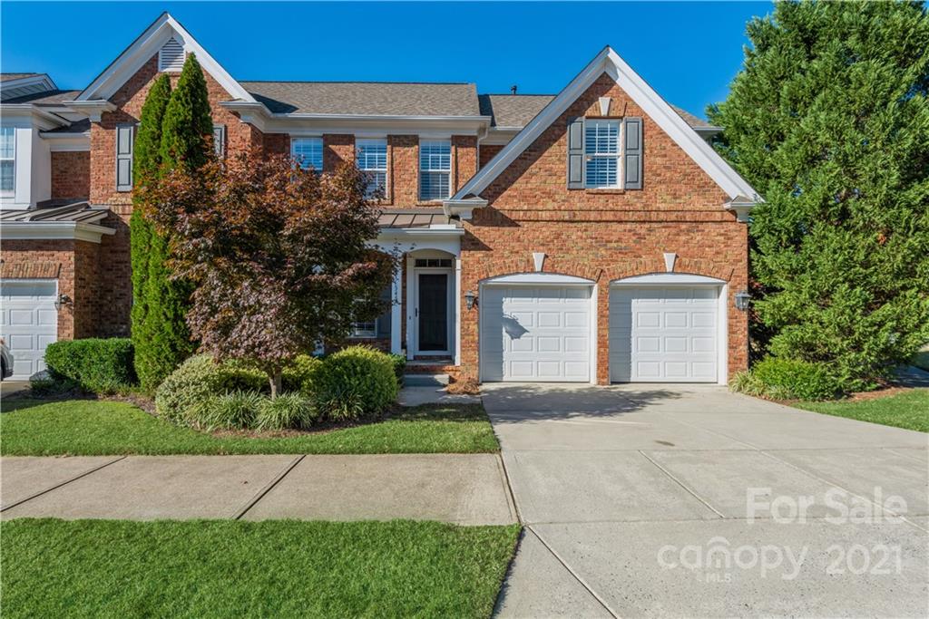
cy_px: 310
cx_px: 464
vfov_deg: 67.4
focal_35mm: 18
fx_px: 465
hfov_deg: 90.0
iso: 320
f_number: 11
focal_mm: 18
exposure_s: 1/320
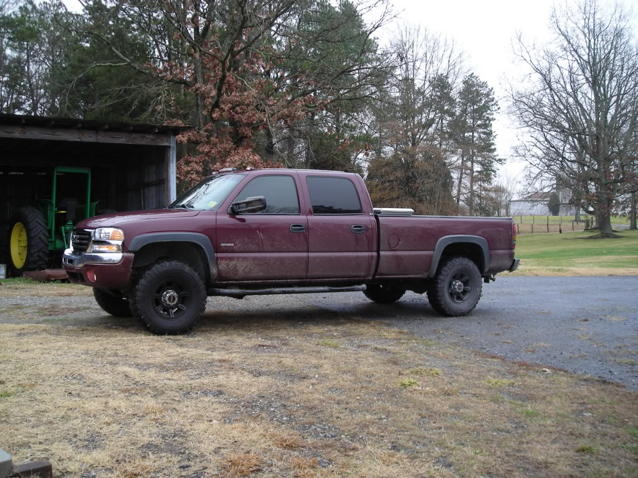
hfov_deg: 49.0
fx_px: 700
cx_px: 319
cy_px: 239
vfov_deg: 37.7
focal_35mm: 38
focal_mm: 6.3
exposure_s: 1/44.4
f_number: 3.2
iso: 50
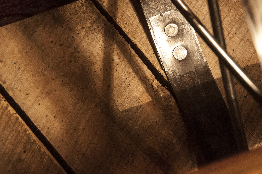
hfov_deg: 15.1
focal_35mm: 136
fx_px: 986
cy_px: 77
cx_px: 130
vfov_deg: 10.1
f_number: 5.3
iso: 6400
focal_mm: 75
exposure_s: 1/50
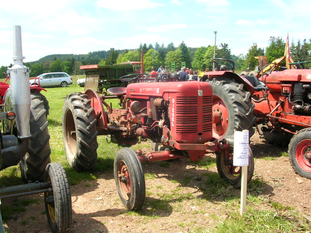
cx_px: 156
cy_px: 116
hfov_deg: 52.6
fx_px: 314
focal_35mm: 35
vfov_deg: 40.7
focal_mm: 5.8
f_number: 5.6
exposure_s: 1/121
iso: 50
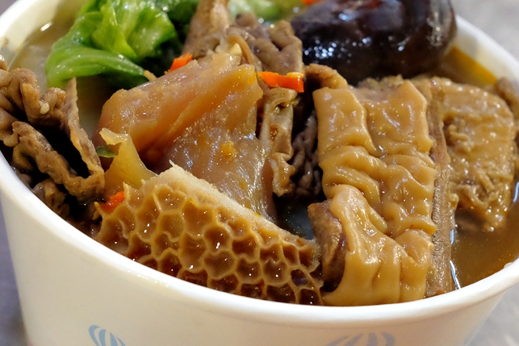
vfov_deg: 27.5
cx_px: 275
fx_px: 707
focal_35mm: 49
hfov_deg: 40.3
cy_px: 159
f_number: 5
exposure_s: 1/150
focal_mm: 23
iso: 3200
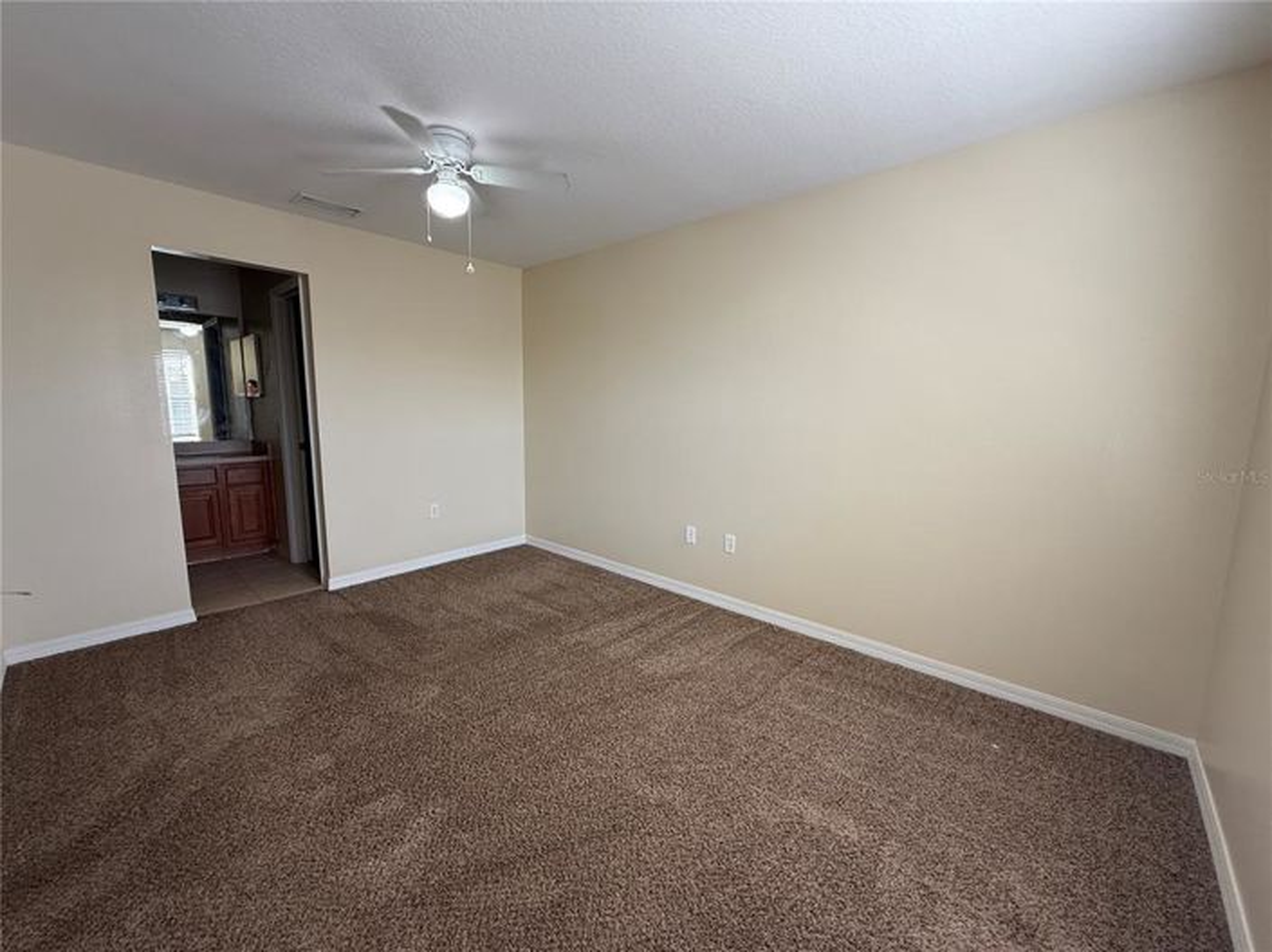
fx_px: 514
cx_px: 636
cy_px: 476
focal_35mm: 14
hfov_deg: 102.1
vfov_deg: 85.6
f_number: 2.2
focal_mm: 2.22
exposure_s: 1/99
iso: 100
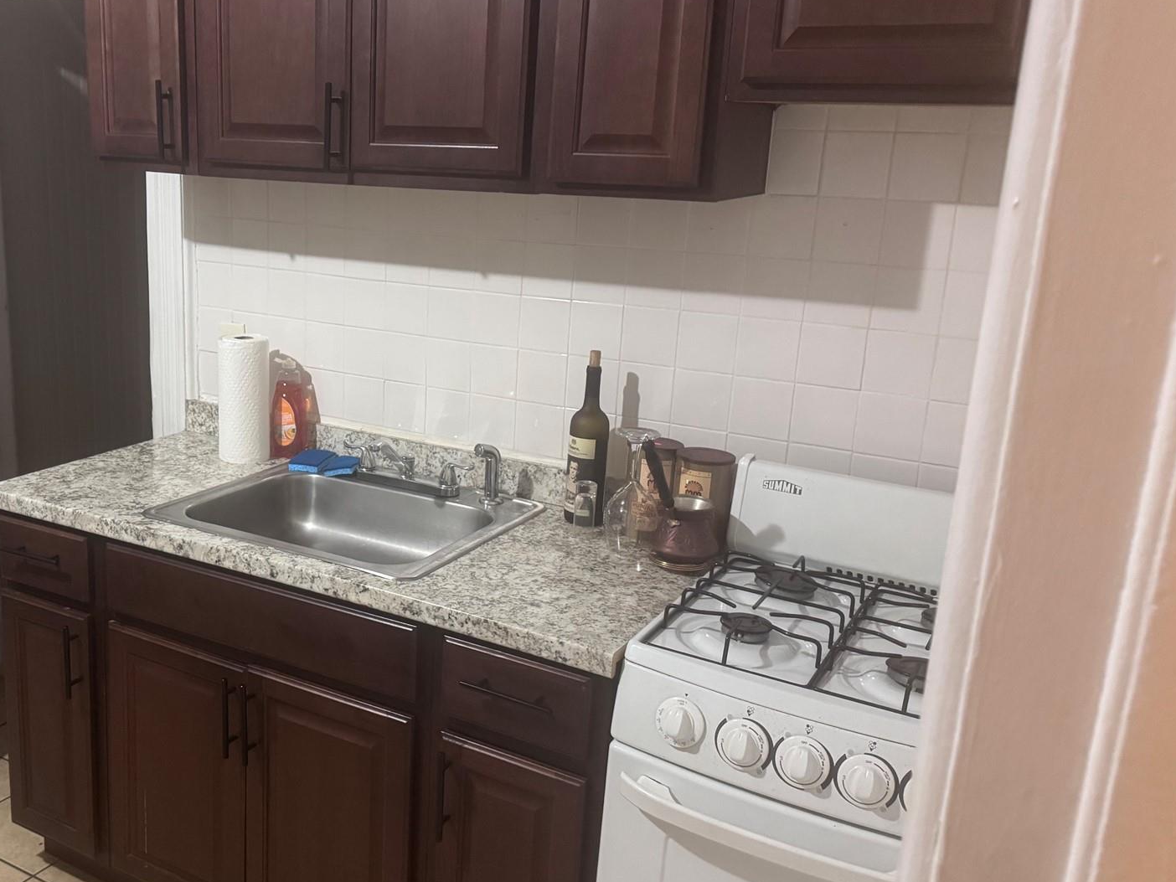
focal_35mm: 35
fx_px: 1189
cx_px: 355
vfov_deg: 40.7
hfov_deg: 51.2
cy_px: 431
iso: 800
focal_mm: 6.76
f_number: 1.78
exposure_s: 1/60
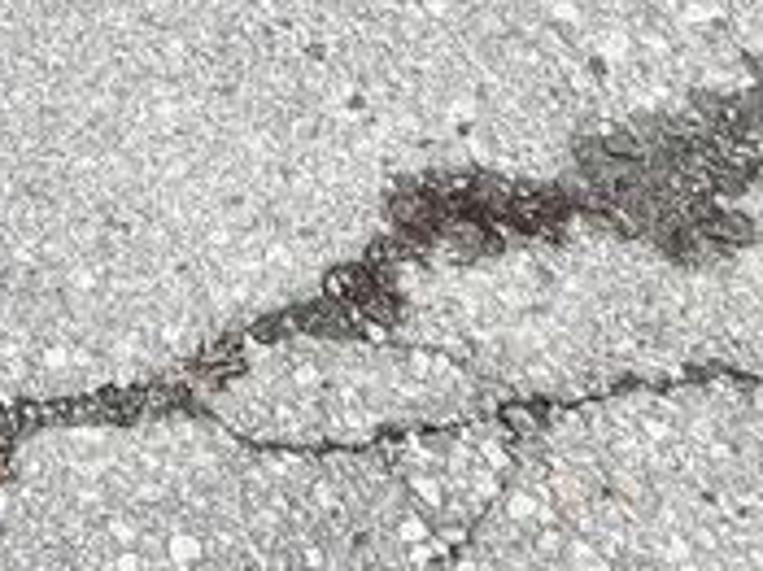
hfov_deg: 8.4
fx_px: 5000
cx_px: -619
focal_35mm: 227
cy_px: -1486
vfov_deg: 5.8
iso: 40
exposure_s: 1/371
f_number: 1.9
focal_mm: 3.7
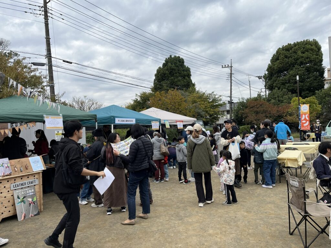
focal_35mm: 26
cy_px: 124
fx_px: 249
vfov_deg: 53.1
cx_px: 166
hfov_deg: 67.3
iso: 50
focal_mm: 5.1
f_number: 1.6
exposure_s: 1/1890
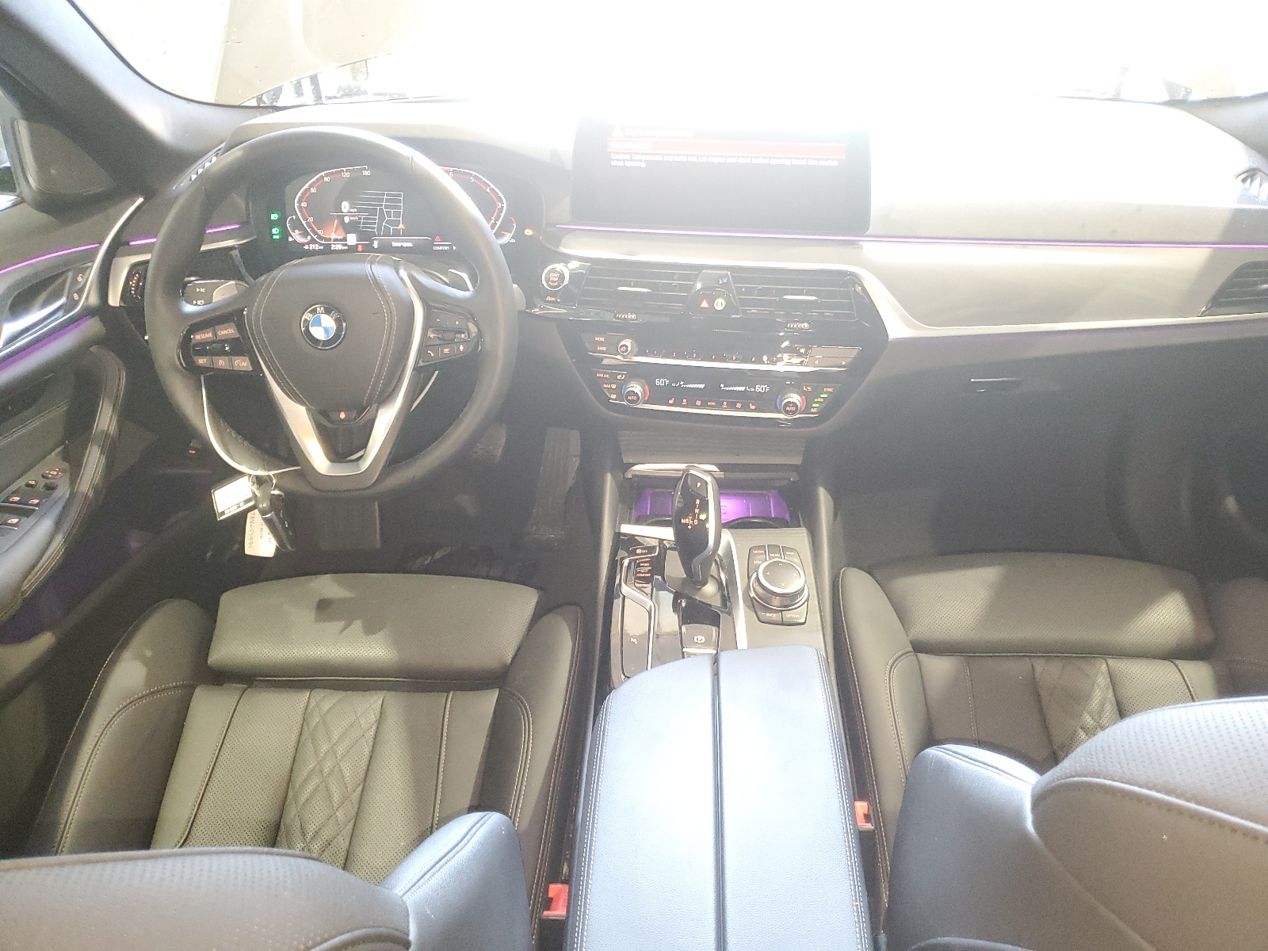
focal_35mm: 26
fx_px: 952
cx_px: 634
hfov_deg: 67.3
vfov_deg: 53.1
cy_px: 476
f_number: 1.5
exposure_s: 1/15
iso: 430
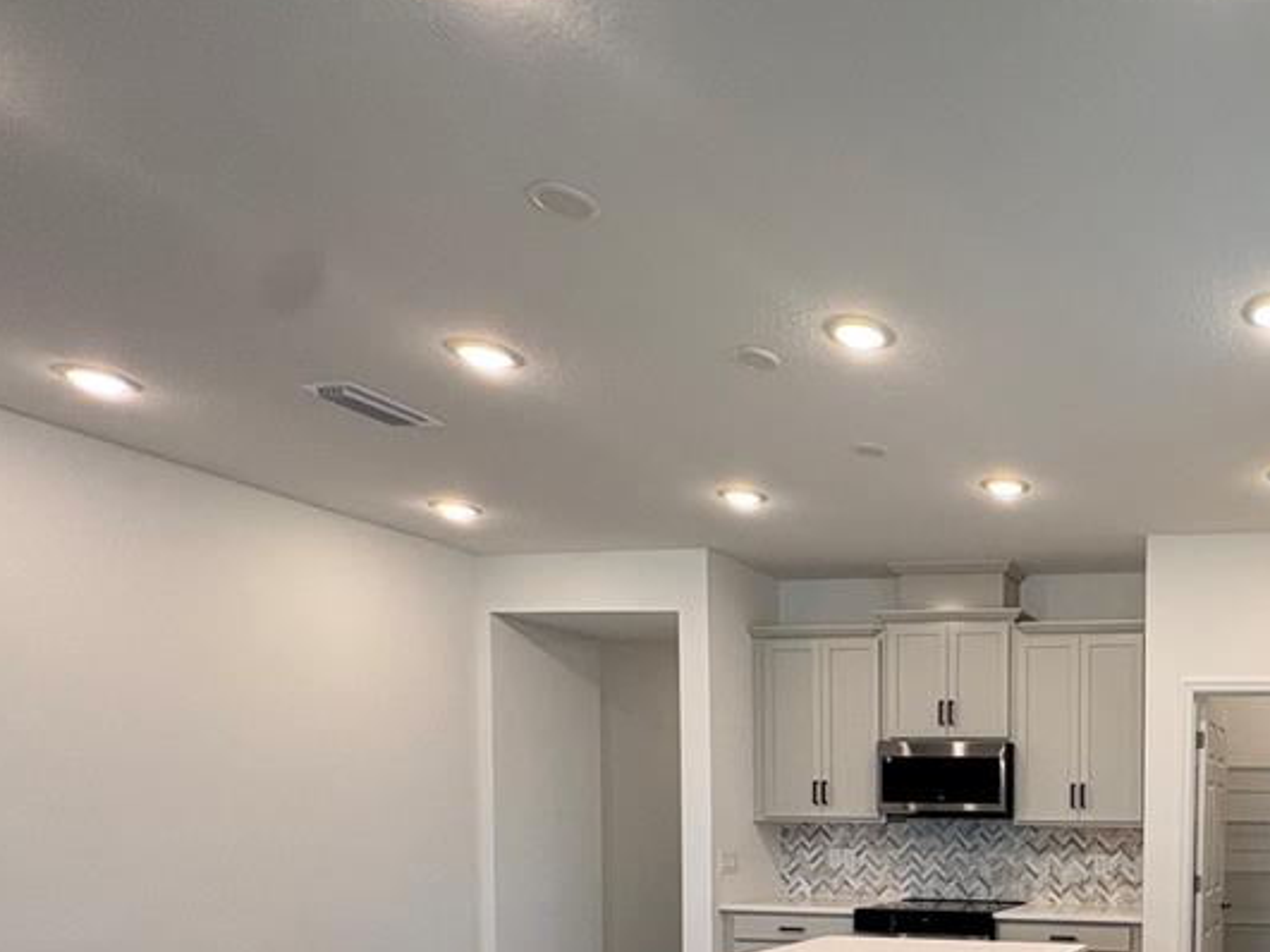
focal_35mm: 27
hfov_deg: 55.4
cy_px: 863
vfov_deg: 46.2
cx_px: 1174
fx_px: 990
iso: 125
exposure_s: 1/120
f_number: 2.2
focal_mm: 2.22
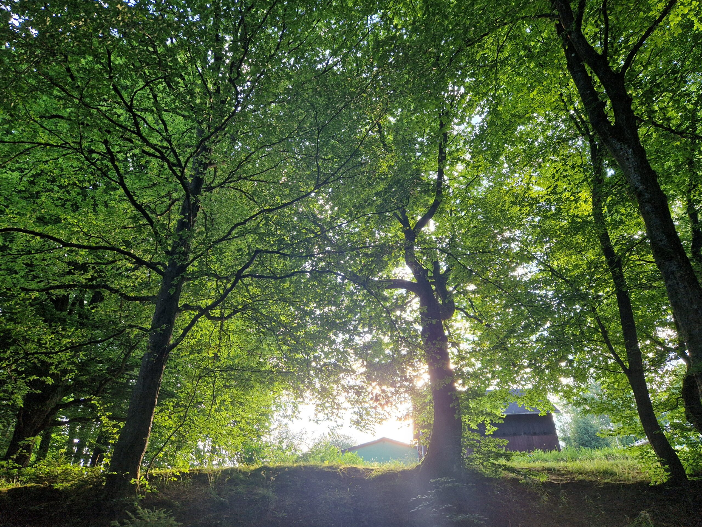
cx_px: 351
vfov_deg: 58.9
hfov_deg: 73.9
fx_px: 466
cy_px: 264
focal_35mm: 23
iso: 64
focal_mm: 5.4
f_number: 1.8
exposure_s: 1/180
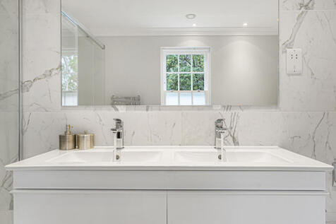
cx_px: 168
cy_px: 112
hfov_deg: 73.8
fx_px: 224
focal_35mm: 24
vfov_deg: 53.1
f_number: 8
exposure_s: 1/6
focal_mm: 16
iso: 100
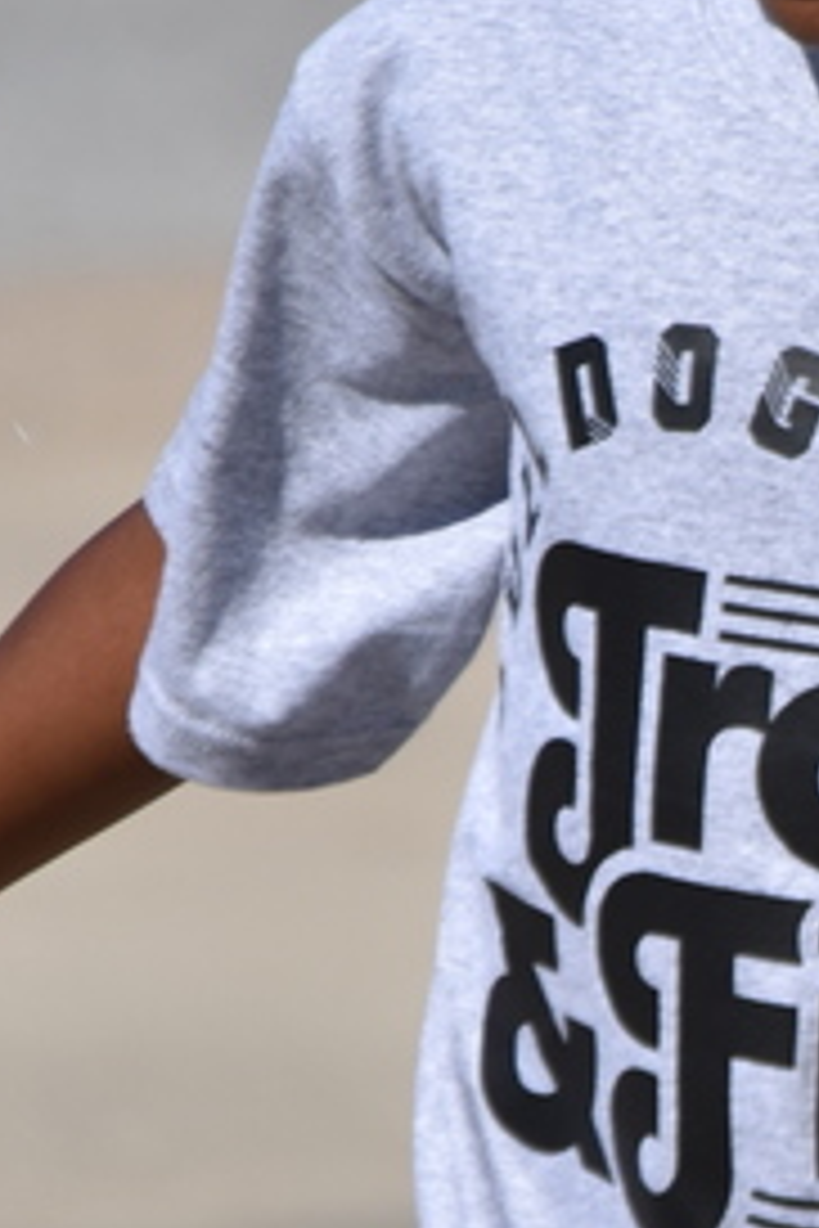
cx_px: 1114
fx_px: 38456
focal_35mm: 1127
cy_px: 1030
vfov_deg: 1.8
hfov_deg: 1.2
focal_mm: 200
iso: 320
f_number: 5.6
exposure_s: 1/2000
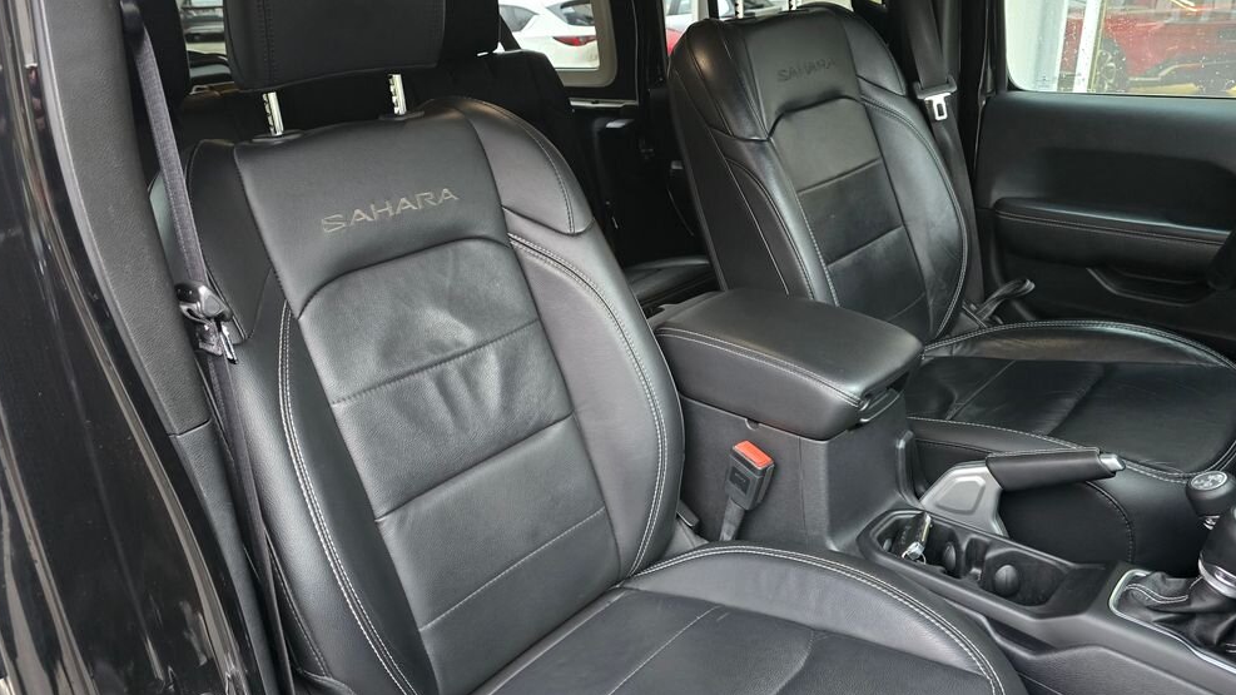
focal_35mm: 26
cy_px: 279
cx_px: 625
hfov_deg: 71.9
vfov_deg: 44.2
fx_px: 852
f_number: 1.7
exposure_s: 1/60
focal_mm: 6.3
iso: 800
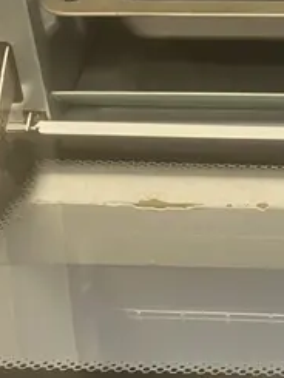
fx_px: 1279
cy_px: 231
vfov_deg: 16.8
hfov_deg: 12.1
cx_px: 411
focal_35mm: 117
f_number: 1.8
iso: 125
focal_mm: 3.99
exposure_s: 1/50
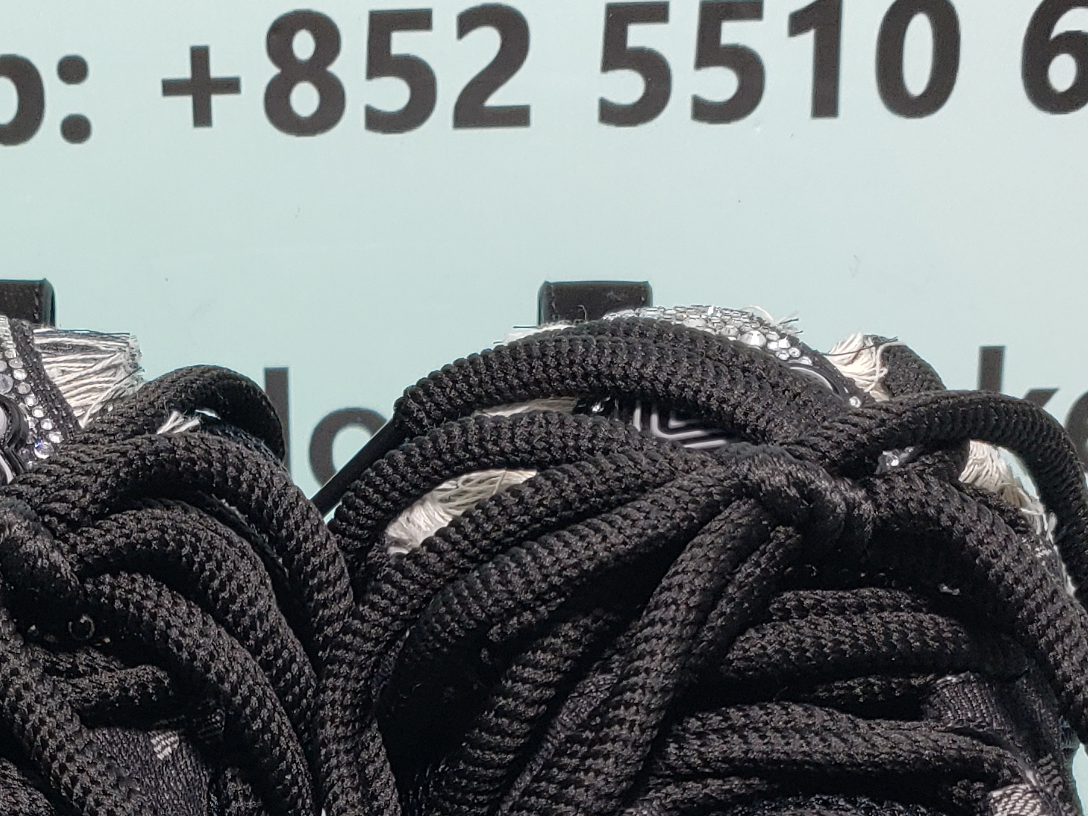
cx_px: 274
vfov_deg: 18.7
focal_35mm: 73
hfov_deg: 26.3
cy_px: 1055
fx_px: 2294
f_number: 1.5
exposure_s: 1/276
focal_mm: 4.3
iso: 50
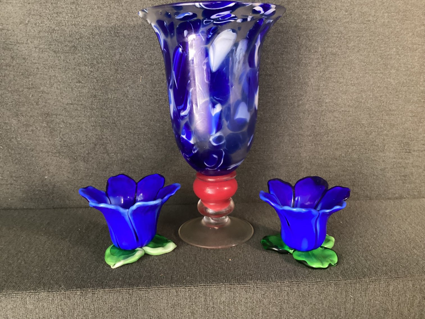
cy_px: 160
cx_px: 212
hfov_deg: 58.3
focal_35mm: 31
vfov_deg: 45.4
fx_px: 381
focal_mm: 3.3
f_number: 2.4
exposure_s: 1/40
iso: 400
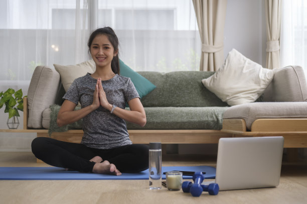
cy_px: 102
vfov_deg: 25.5
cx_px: 154
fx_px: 452
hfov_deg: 37.5
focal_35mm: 53
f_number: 2
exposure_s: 1/180
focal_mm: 35
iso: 250
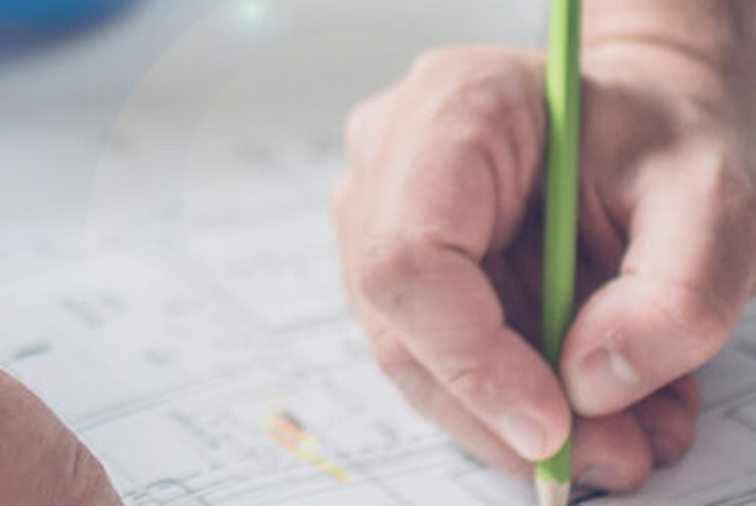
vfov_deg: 7.1
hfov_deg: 10.6
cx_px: 65
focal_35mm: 193
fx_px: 4056
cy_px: -70
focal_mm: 35
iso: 160
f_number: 1.4
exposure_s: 1/200
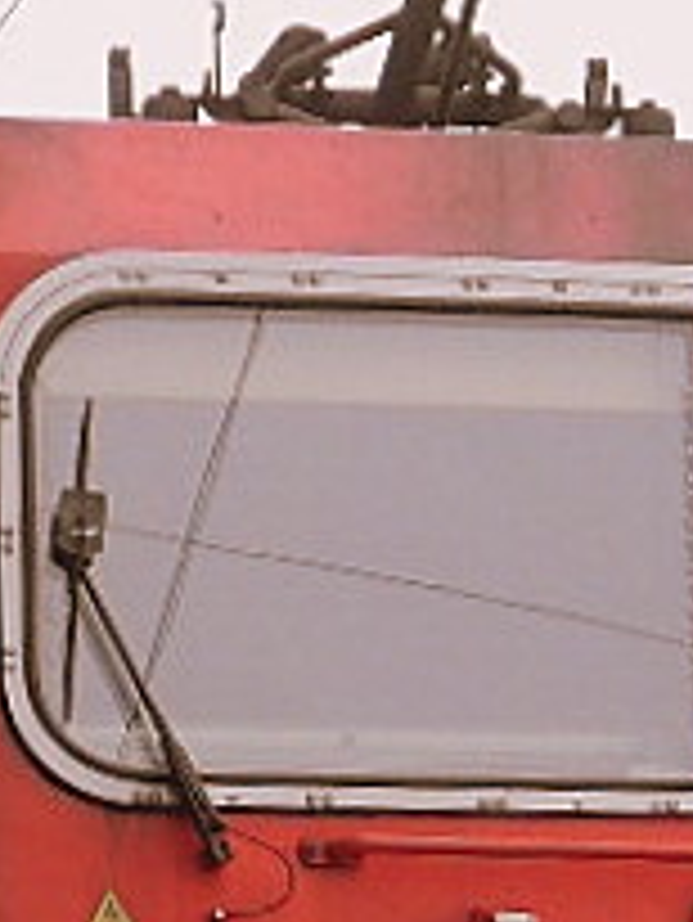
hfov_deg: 5.9
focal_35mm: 250
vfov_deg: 7.8
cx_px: 464
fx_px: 6666
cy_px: 1106
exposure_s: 1/60
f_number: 3.4
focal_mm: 8.4
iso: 160
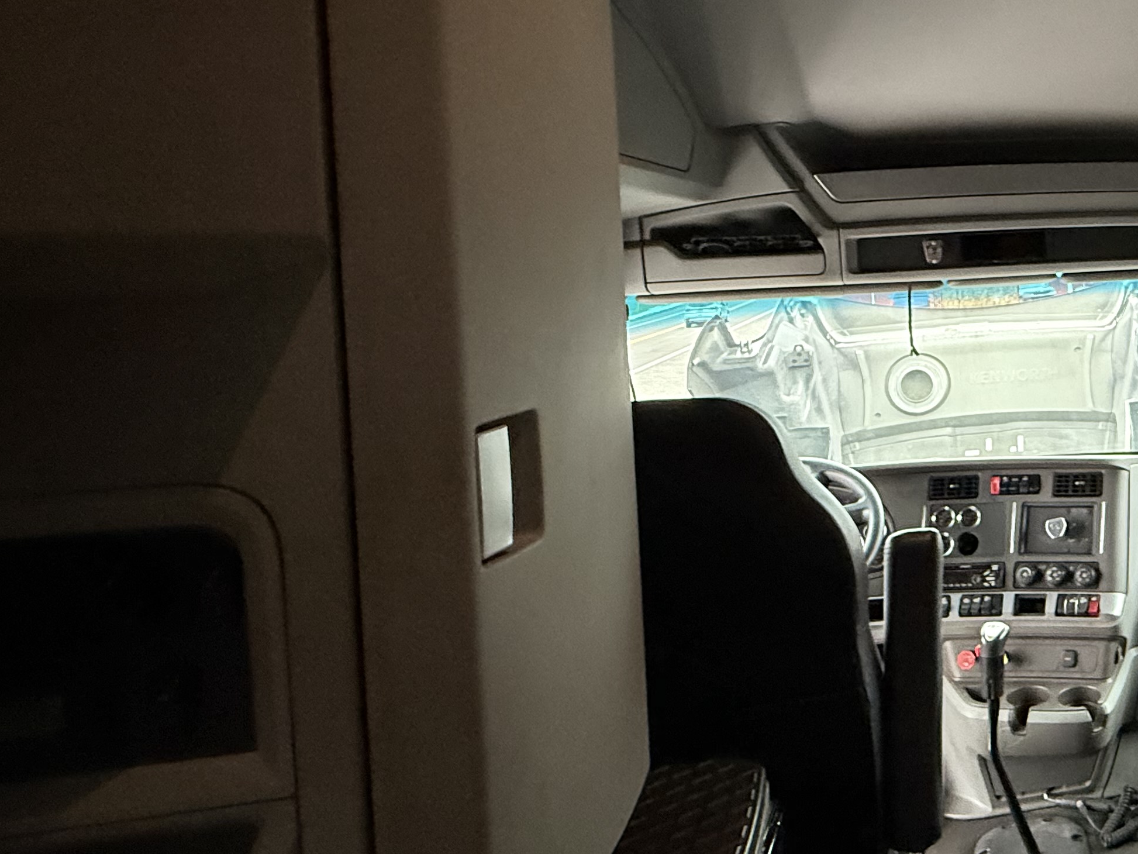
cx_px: 1133
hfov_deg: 50.2
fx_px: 953
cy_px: 262
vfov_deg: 47.2
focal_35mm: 29
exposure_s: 1/60
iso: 500
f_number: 2.2
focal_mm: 2.22
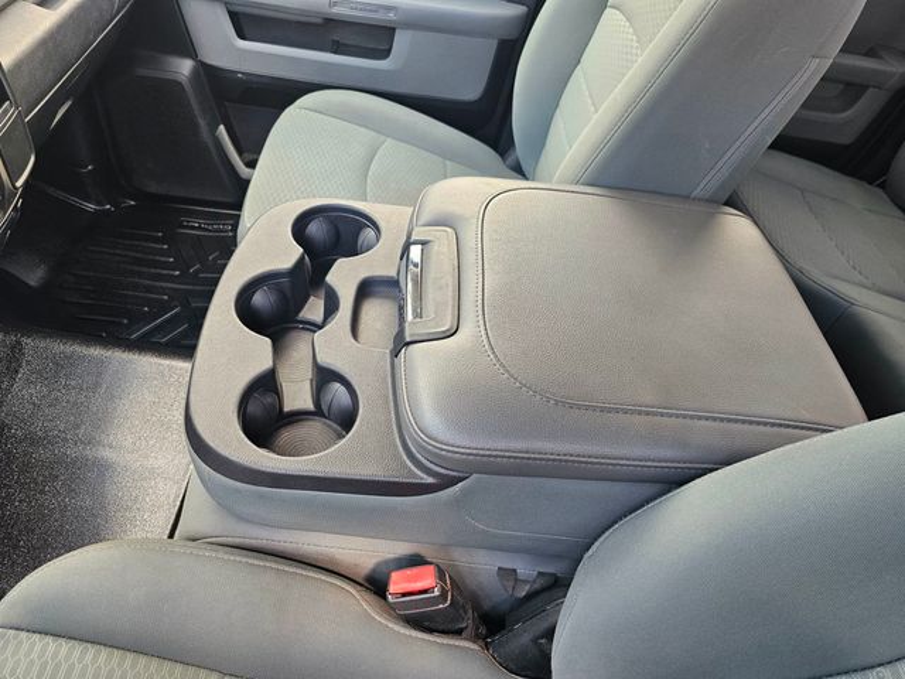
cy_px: 340
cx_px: 452
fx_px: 601
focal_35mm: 23
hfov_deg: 73.9
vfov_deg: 58.9
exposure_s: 1/120
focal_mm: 6.3
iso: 125
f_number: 1.7
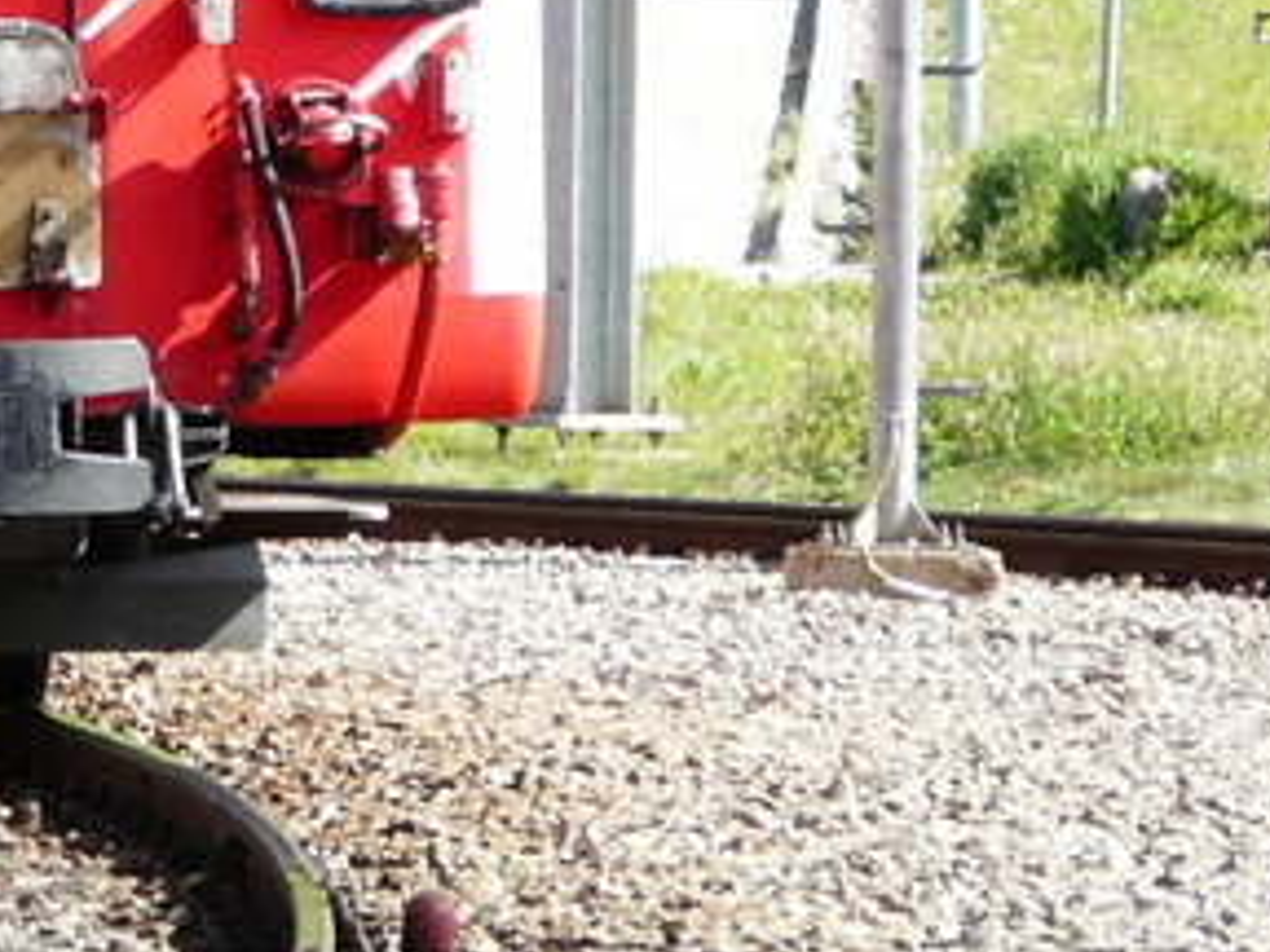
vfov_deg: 2.0
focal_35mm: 743
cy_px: -137
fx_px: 27259
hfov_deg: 2.7
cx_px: -622
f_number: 4.5
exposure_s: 1/200
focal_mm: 35.2
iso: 100
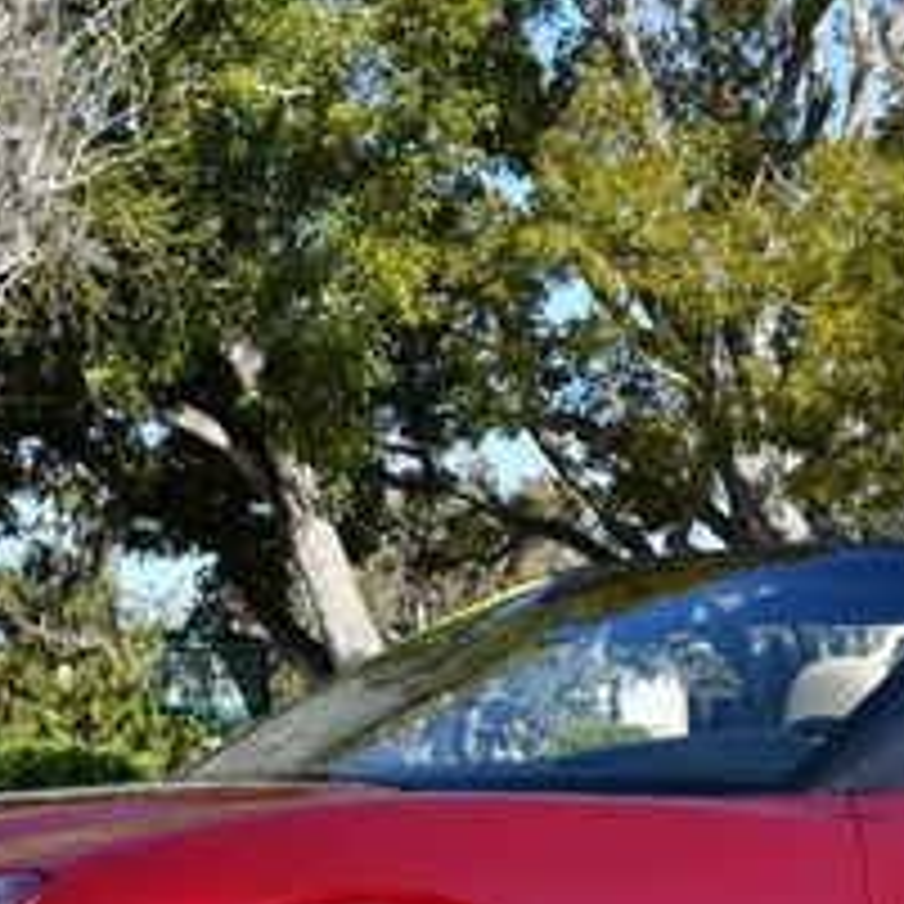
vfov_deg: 14.6
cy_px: 742
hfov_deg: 14.6
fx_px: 3516
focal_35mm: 119
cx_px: 544
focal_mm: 22
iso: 100
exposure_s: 1/250
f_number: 8
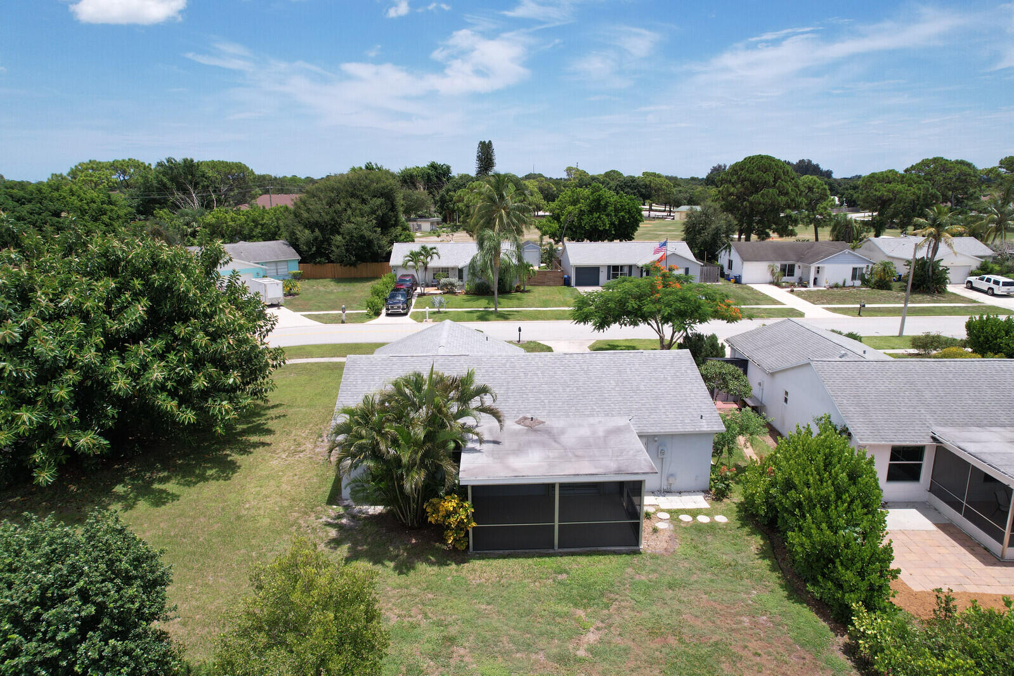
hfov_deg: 78.6
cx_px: 507
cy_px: 338
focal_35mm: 22
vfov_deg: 57.2
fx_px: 620
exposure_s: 1/2500
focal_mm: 8.38
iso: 120
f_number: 2.8
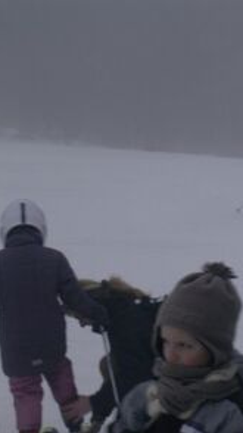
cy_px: 216
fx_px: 1779
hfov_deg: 7.8
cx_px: 262
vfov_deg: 13.9
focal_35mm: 155
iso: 70
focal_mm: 16.1
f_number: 4.7
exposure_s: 1/41.4
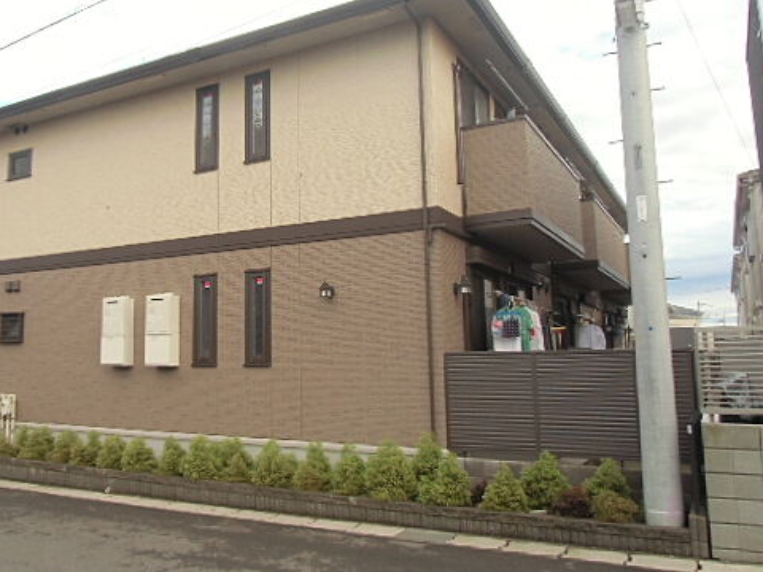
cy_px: 280
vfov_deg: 44.2
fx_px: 705
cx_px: 267
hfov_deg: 55.8
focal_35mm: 32
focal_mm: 4.24
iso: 64
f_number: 3
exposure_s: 1/160
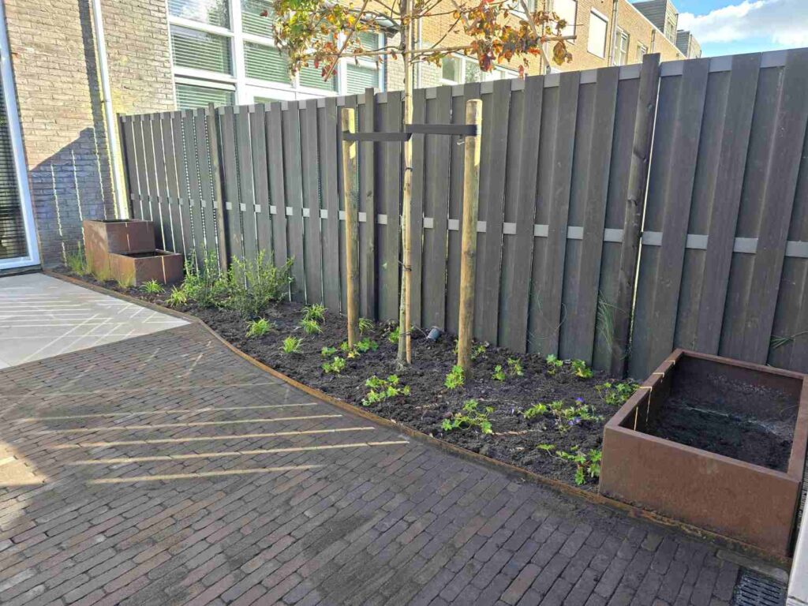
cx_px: 404
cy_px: 303
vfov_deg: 58.9
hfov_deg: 73.9
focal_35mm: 23
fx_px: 537
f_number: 1.7
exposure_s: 1/180
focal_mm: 6.3
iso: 32
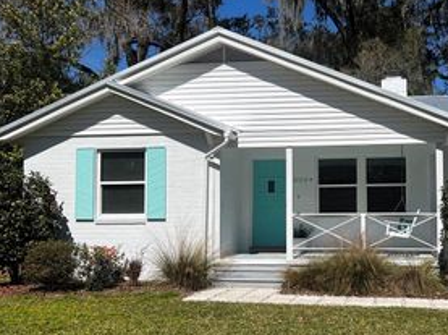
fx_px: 607
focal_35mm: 47
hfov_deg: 39.8
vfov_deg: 30.8
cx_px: 314
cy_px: 180
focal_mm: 5.7
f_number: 1.5
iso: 50
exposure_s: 1/7463
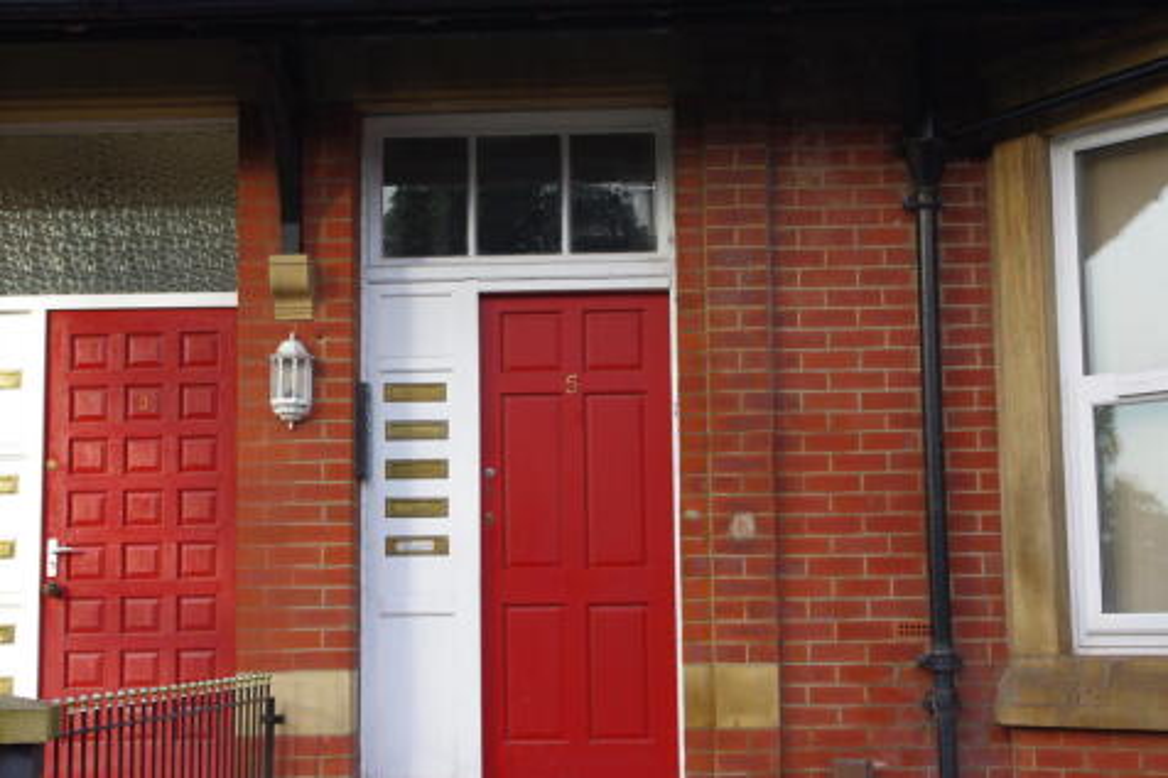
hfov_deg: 33.4
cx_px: 584
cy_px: 389
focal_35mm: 60
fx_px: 1946
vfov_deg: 22.6
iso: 400
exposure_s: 1/250
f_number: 6.7
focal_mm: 40
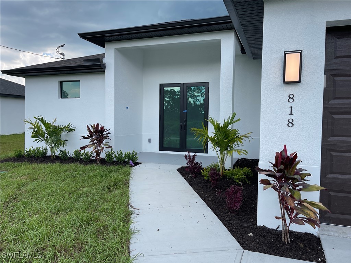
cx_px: 176
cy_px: 132
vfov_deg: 54.9
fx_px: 253
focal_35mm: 25
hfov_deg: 69.4
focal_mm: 5.1
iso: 32
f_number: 1.6
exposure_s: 1/938
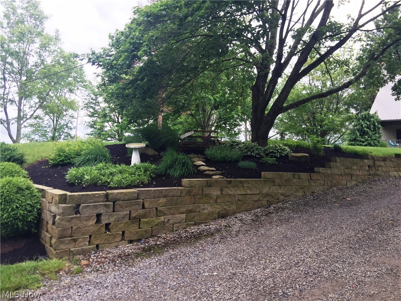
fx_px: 336
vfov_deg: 48.2
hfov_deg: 61.7
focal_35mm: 29
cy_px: 150
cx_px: 200
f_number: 2.2
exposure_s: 1/252
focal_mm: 4.15
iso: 32
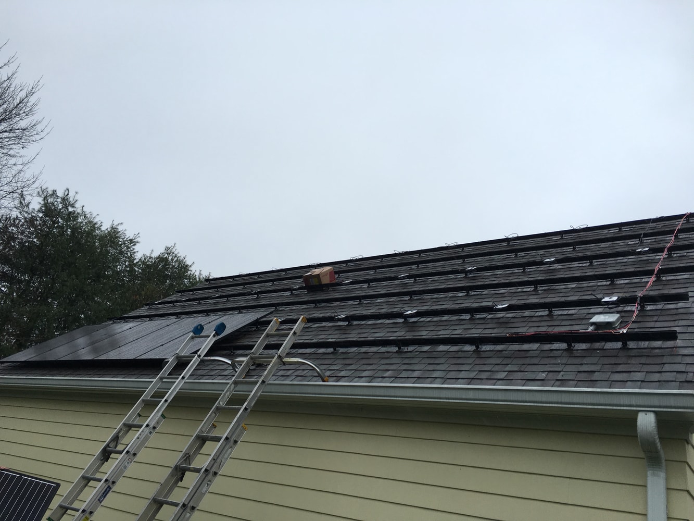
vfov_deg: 48.2
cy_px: 260
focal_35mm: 29
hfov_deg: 61.7
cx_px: 347
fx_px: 581
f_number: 2.2
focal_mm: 4.15
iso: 25
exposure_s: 1/388
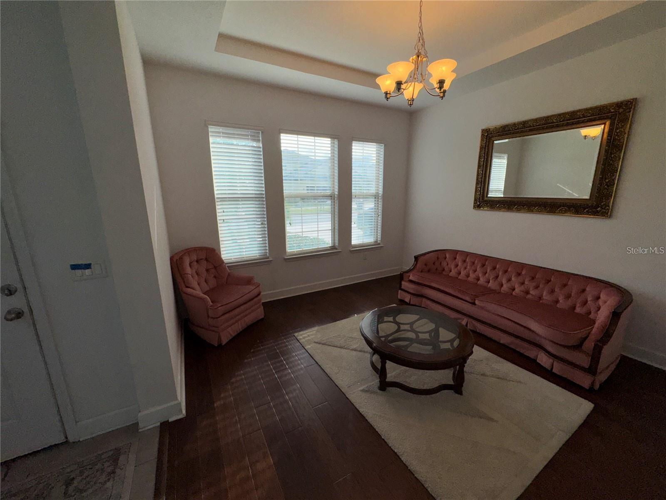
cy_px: 250
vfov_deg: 85.7
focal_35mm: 14
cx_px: 333
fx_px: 269
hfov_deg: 102.1
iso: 32
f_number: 2.2
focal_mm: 2.22
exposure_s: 1/578
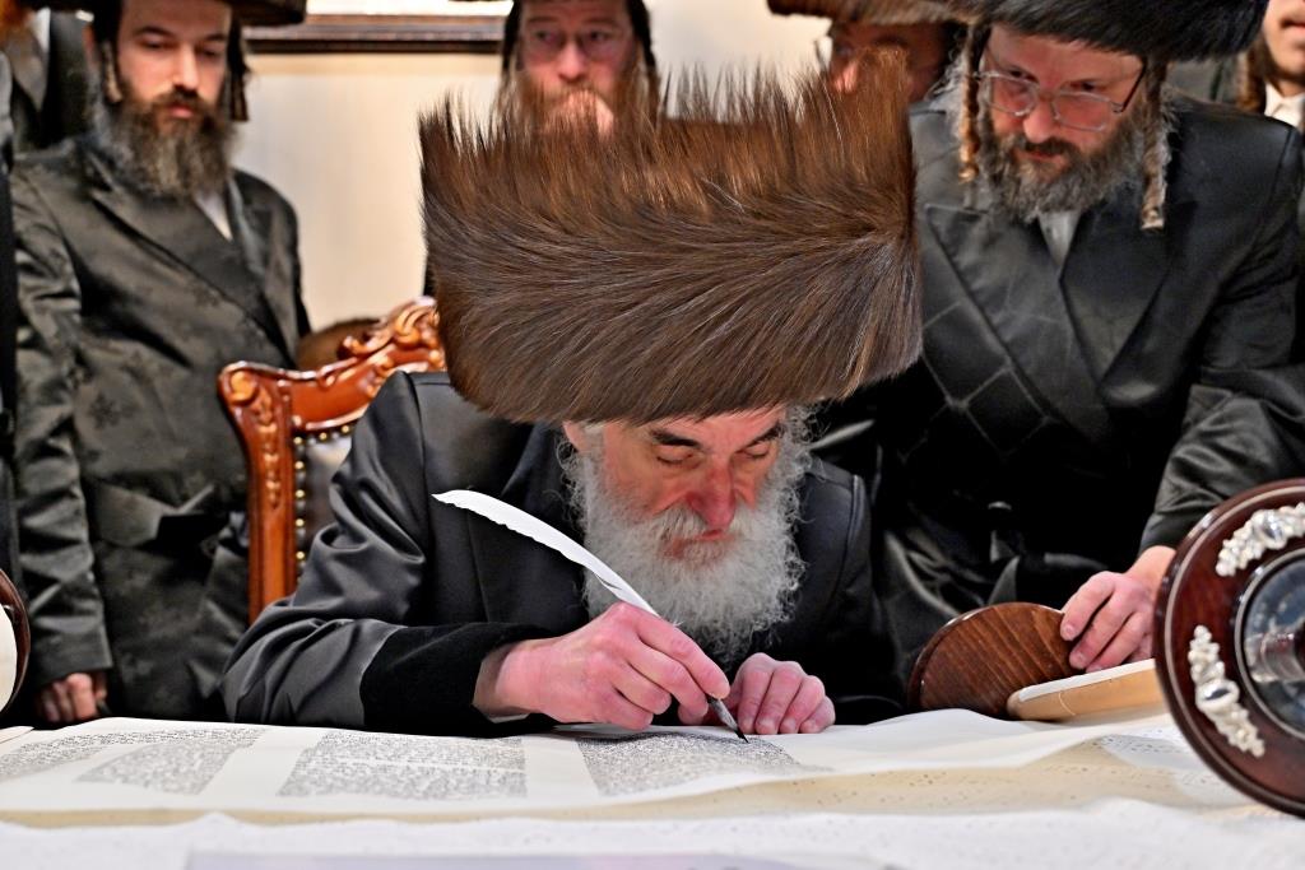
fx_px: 1668
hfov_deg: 42.7
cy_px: 435
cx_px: 652
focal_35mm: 46
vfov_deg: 29.3
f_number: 4
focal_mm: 46
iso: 1600
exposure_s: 1/200
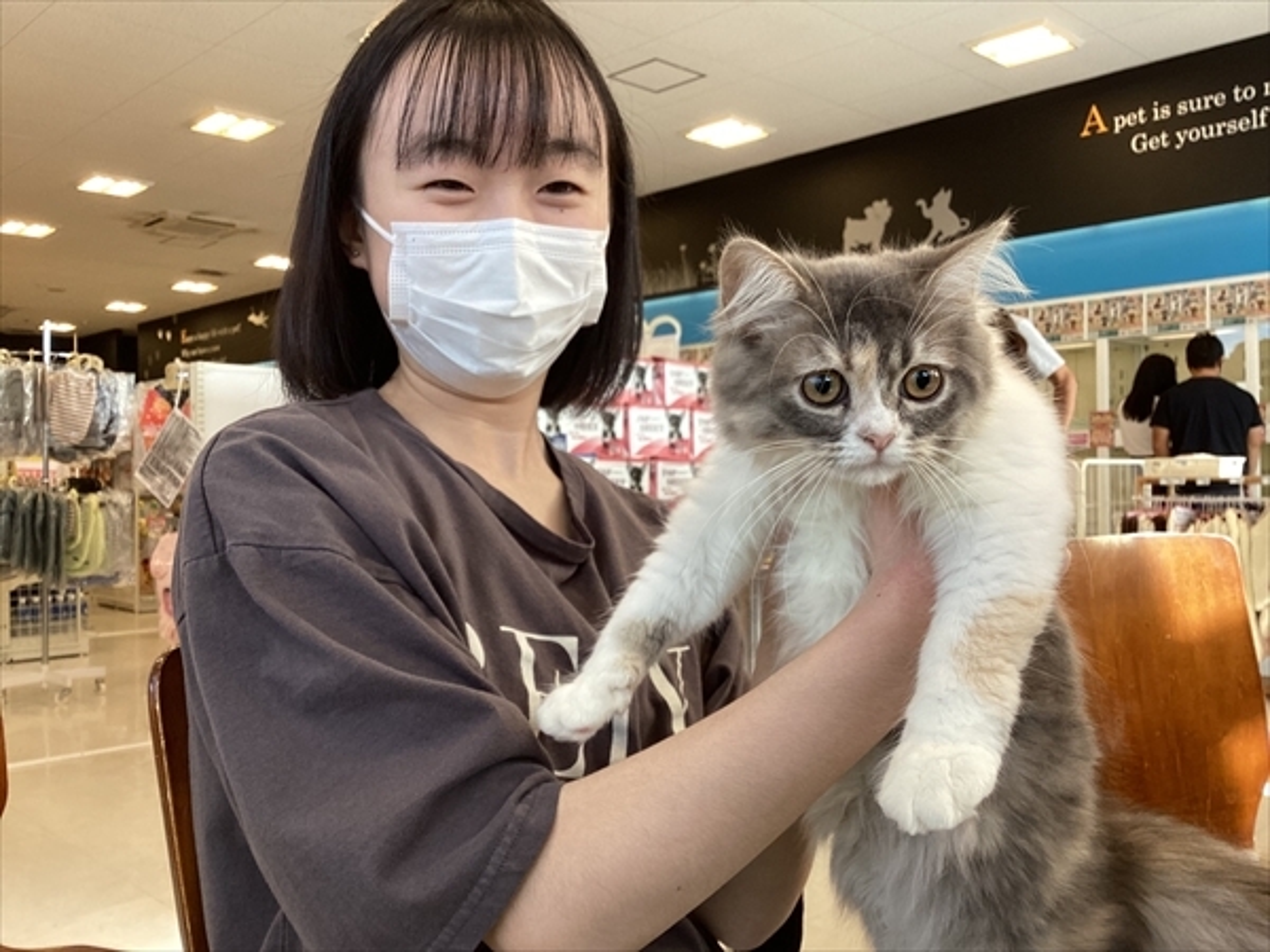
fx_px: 1137
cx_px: 635
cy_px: 476
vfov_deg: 45.4
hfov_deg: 58.4
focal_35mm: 31
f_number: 2.4
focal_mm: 3.3
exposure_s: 1/100
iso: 32
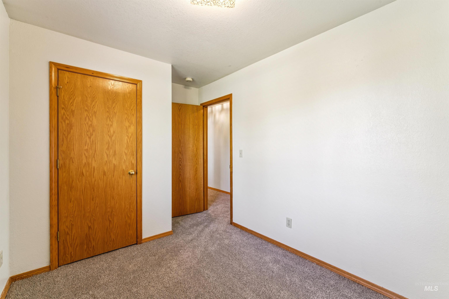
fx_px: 195
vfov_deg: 75.1
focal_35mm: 16
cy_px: 150
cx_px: 224
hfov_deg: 98.2
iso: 400
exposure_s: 1/5
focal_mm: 15.6
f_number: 13
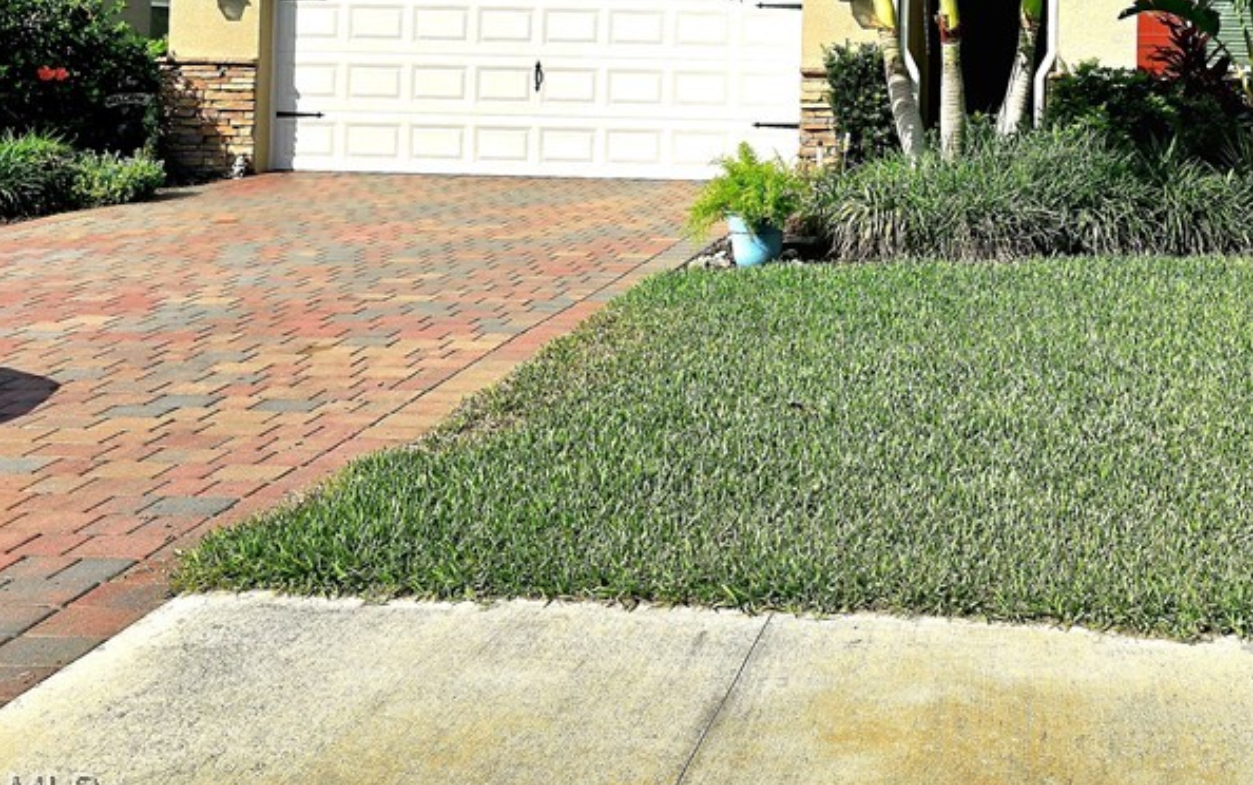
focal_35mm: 42
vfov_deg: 28.9
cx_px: 920
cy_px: 27
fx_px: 1435
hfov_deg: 45.7
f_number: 1.7
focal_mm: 6.3
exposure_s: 1/1429
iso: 12
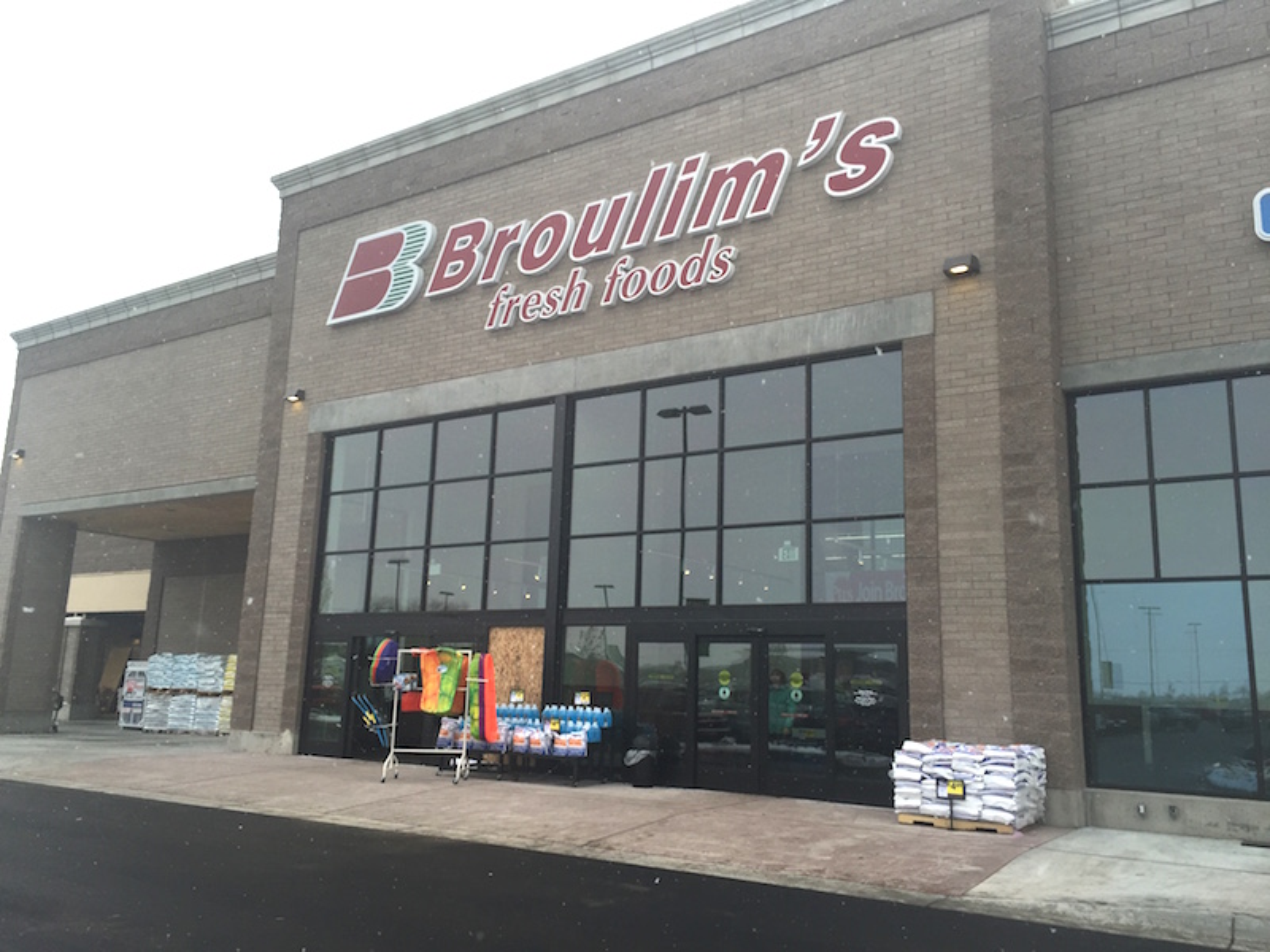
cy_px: 476
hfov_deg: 61.7
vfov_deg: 48.2
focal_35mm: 29
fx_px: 1064
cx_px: 635
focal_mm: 4.15
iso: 32
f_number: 2.2
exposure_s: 1/746
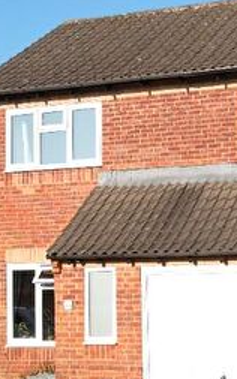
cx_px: 147
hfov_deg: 14.0
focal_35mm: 93
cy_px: 248
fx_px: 962
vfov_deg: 22.2
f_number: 5.6
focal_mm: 21.9
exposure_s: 1/550
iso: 200
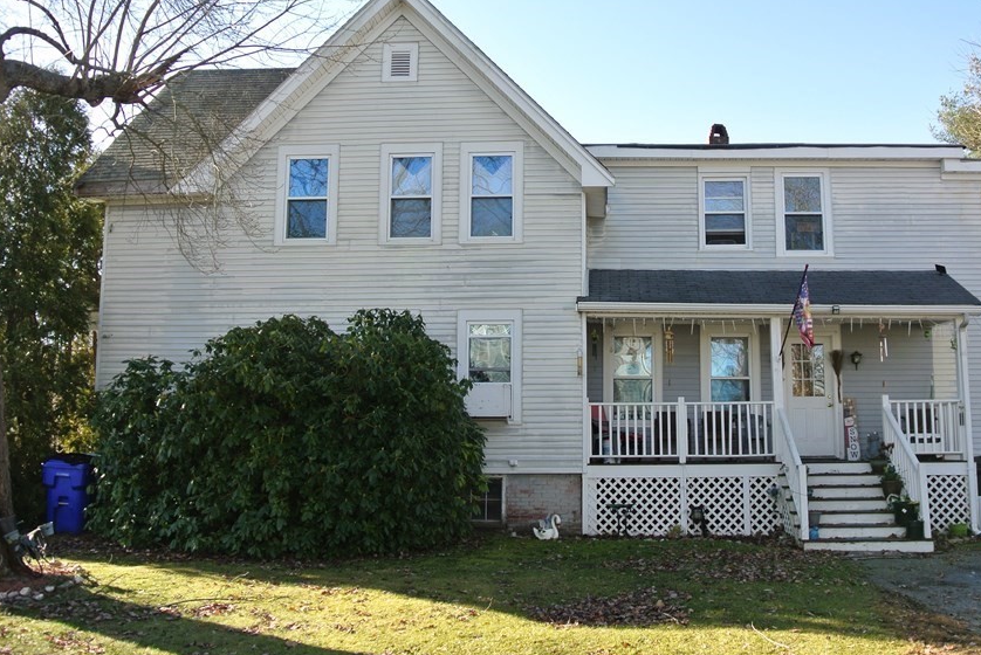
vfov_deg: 40.0
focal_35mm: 33
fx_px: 900
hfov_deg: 56.8
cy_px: 333
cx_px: 583
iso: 100
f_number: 4
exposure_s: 1/250
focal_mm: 10
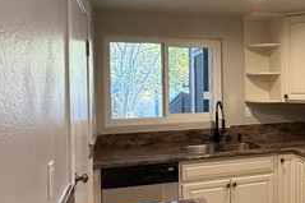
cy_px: 93
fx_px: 330
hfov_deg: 47.2
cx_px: 240
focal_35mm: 39
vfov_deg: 34.1
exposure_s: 1/120
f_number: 2.2
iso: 500
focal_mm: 2.22
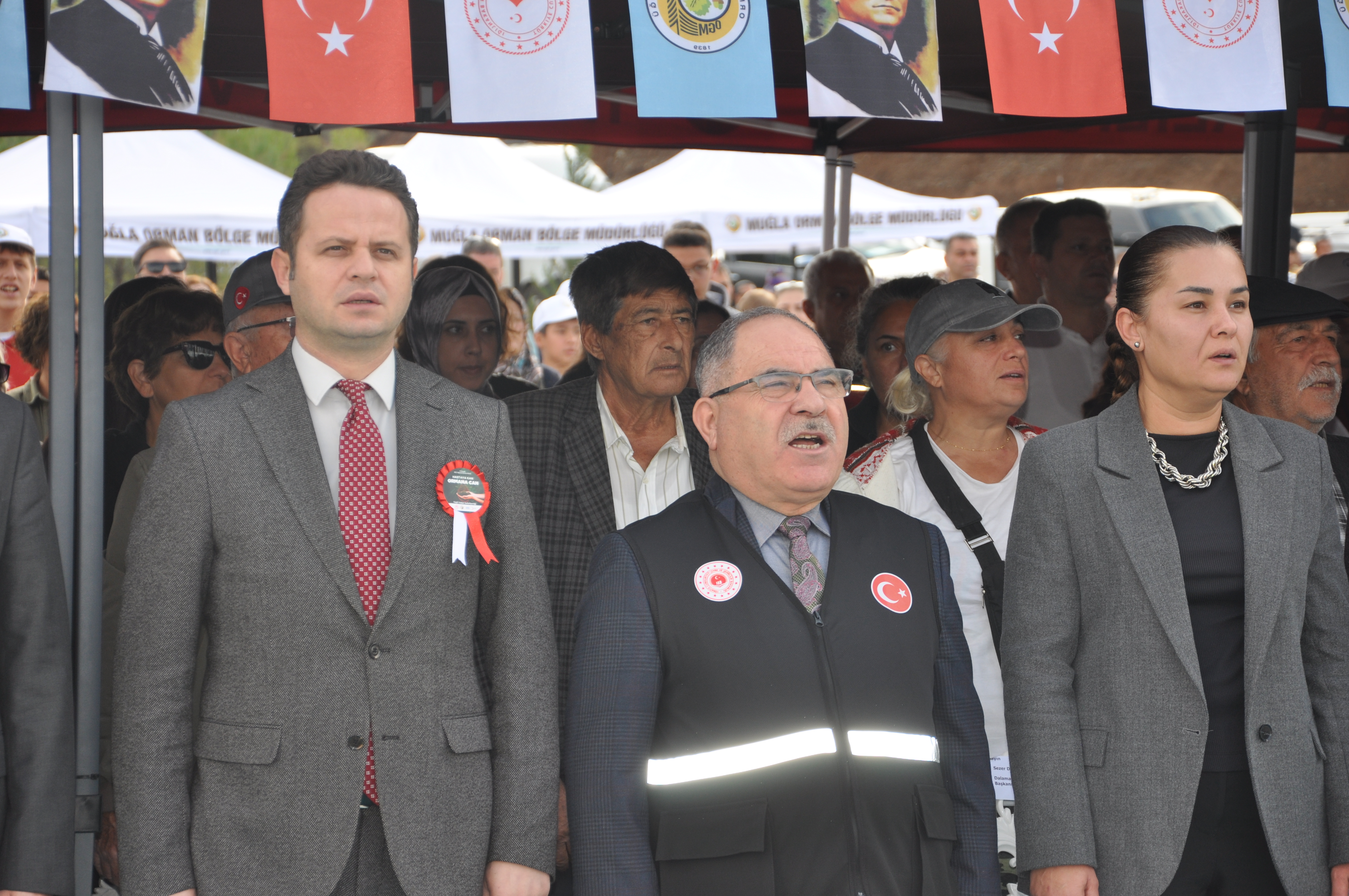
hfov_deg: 16.1
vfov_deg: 10.7
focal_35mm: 128
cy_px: 448
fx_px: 4772
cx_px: 674
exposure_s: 1/200
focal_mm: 85
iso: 200
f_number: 6.3
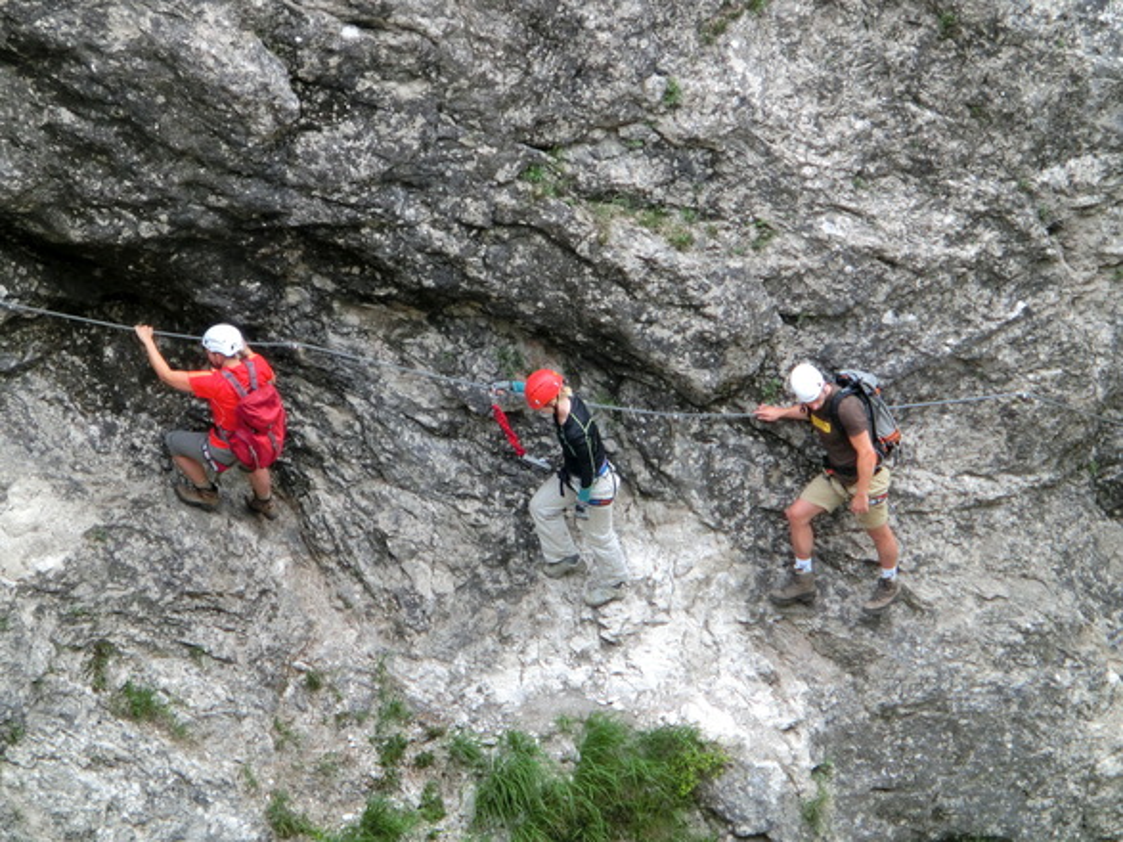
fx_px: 9731
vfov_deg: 5.0
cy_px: 421
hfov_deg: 6.6
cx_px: 562
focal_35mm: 300
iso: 200
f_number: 5.9
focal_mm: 53
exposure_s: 1/250
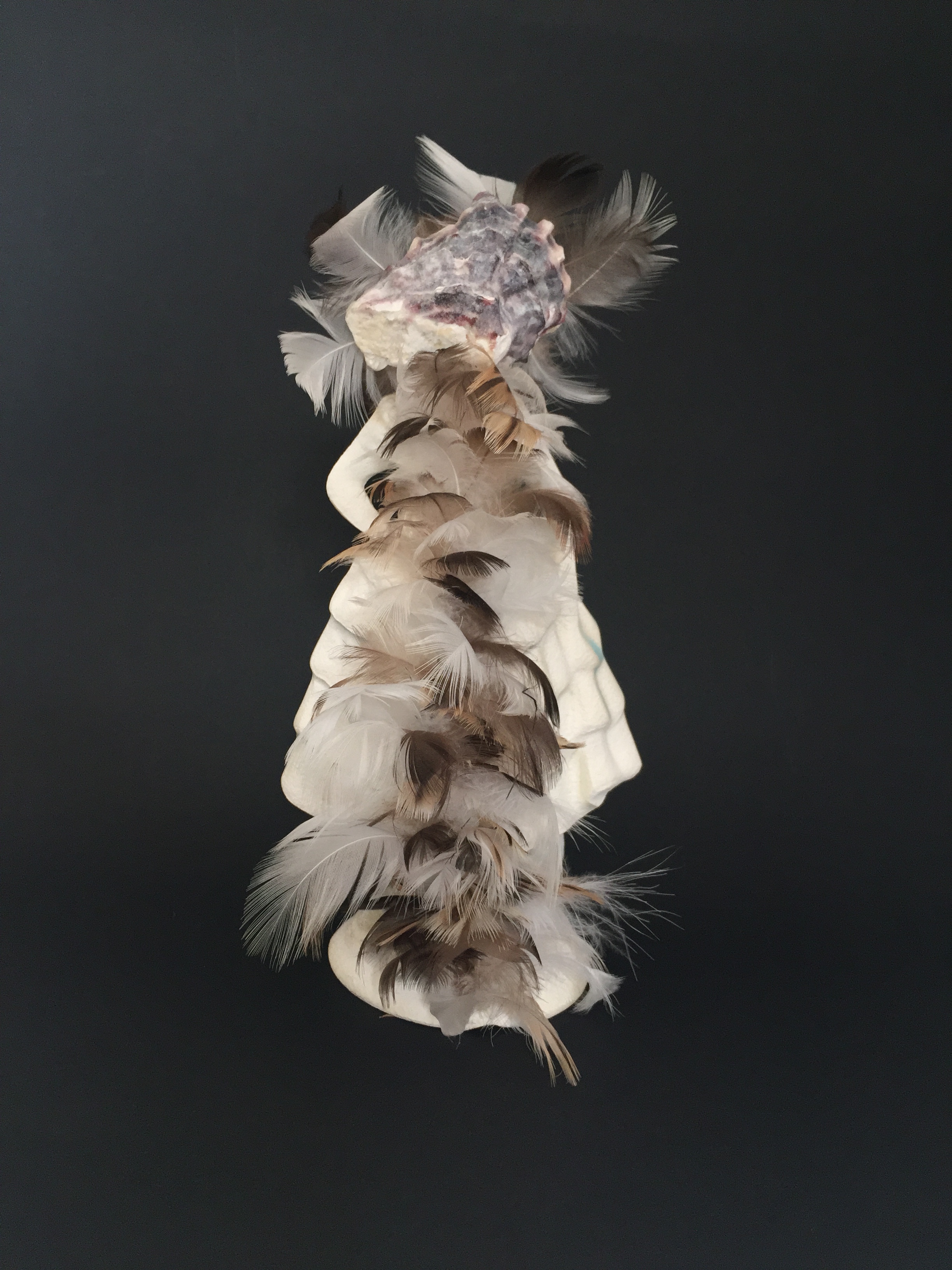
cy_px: 635
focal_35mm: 29
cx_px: 476
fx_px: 1063
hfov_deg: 48.2
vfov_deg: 61.7
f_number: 2.2
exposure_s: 1/30
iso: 100
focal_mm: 4.15
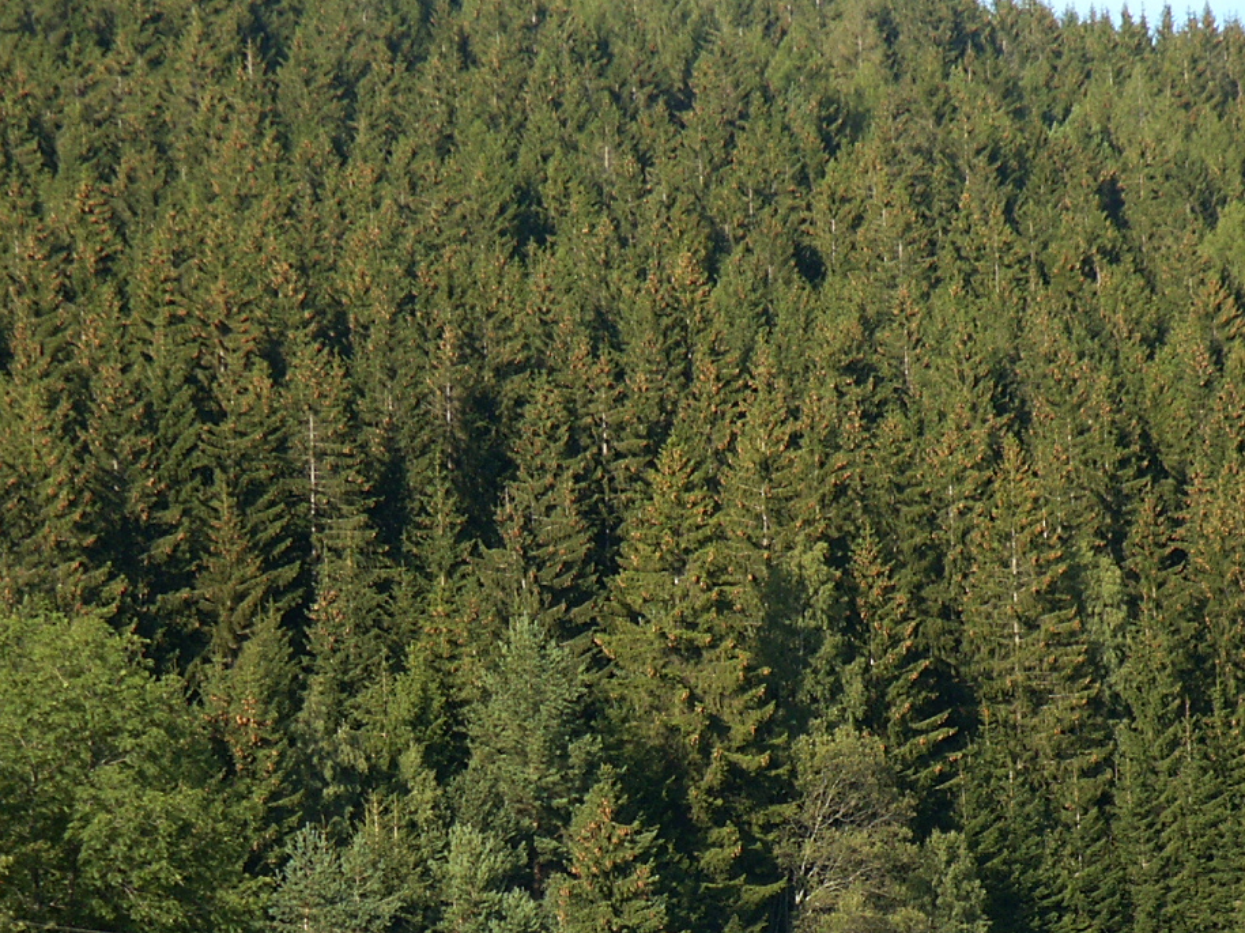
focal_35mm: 243
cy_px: 690
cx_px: 663
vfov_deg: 6.1
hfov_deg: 8.1
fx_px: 8739
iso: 64
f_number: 3.6
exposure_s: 1/350
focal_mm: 28.21
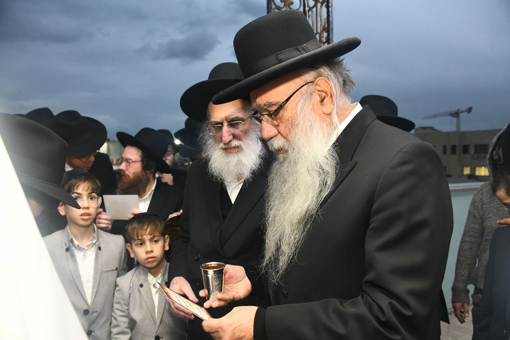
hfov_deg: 65.5
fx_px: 397
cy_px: 170
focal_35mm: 28
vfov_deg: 46.4
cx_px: 255
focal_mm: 28
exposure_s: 1/125
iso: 2500
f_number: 5.6
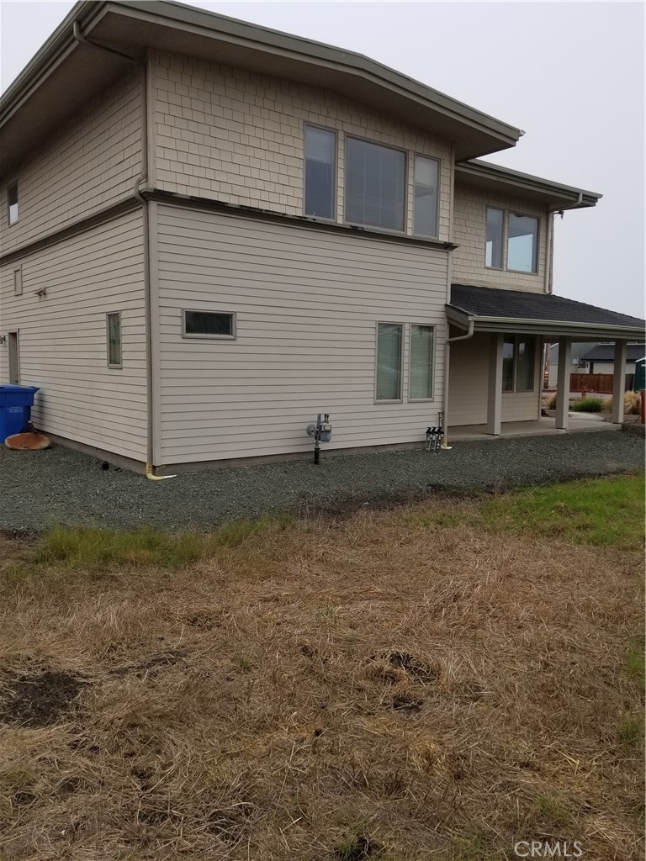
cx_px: 323
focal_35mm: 26
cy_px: 430
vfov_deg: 67.3
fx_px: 647
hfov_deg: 53.1
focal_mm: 4.25
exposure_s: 1/2488
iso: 50
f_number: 1.7
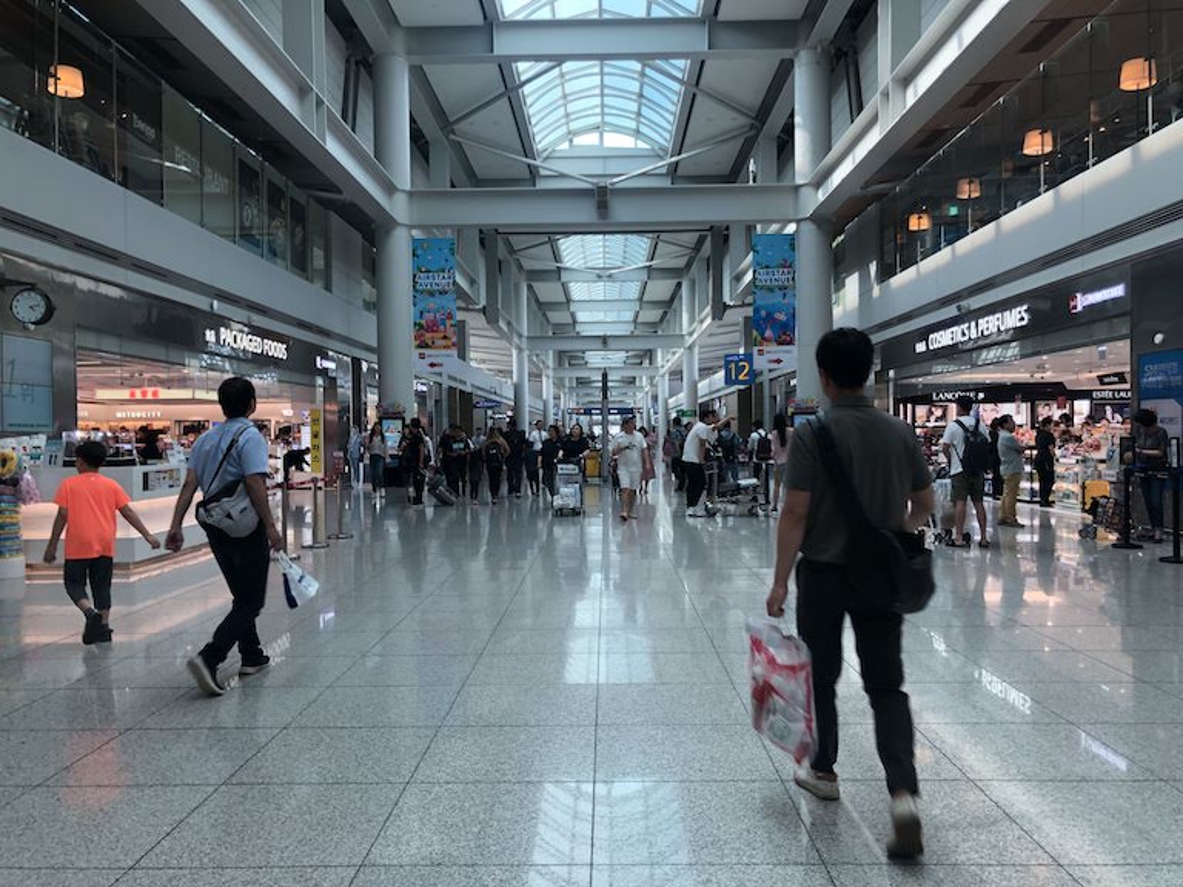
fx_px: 957
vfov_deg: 49.7
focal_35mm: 28
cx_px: 592
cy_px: 444
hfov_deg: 63.4
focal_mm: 4
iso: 50
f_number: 1.8
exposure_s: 1/120
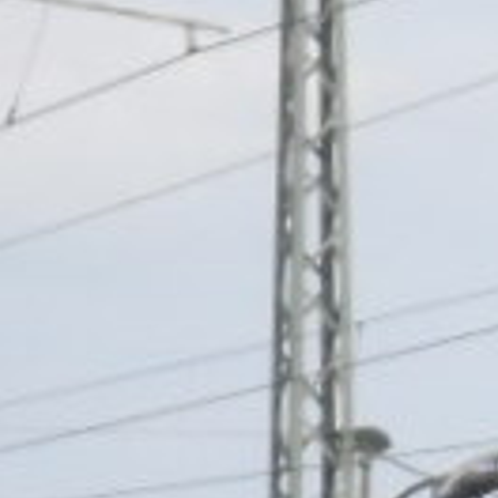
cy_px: 1170
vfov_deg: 2.5
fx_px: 11410
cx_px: 1385
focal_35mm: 701
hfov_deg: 2.5
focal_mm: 18.1
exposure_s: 1/180
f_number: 5.2
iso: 100
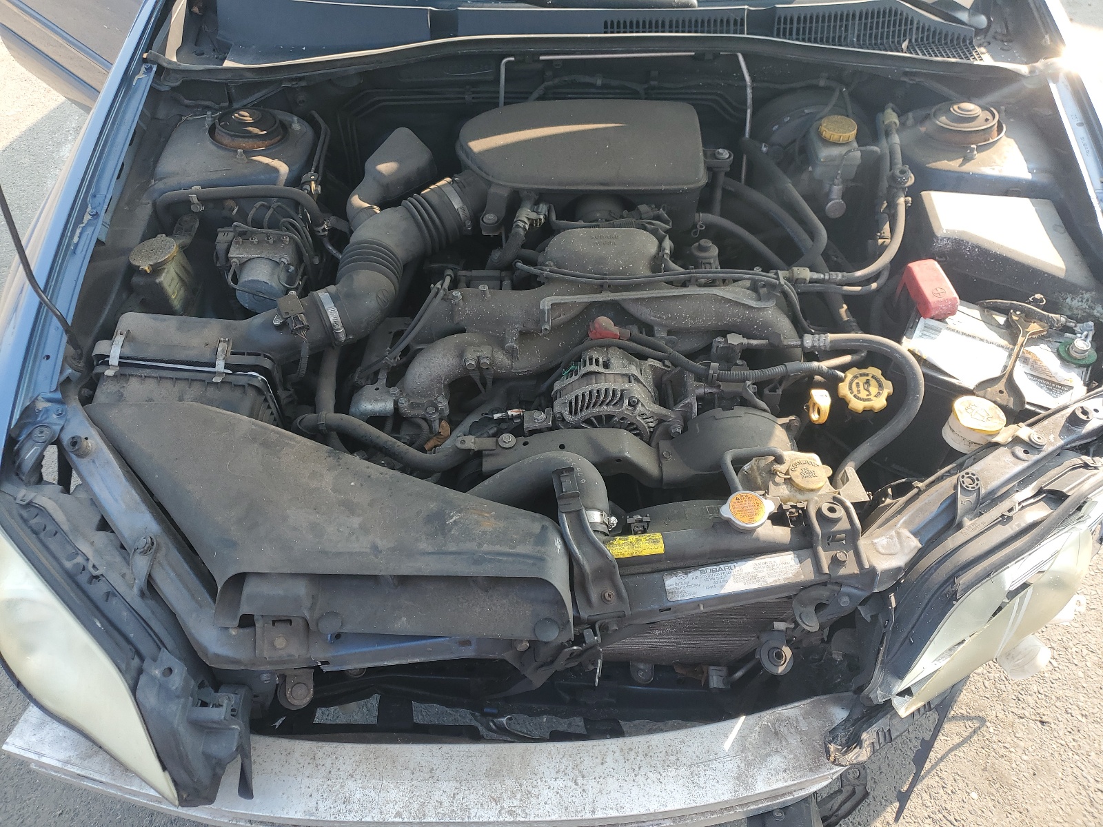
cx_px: 552
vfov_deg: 53.1
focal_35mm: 26
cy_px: 414
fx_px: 828
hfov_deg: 67.3
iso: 50
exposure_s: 1/400
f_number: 1.5
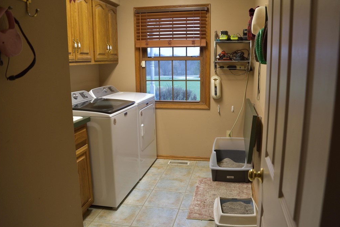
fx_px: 274
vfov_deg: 45.0
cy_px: 116
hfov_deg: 63.6
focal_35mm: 29
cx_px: 179
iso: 360
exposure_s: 1/60
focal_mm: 18
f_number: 3.5
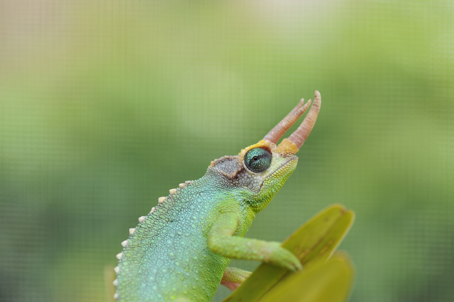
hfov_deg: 19.5
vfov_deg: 13.0
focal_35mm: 105
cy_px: 151
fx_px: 1323
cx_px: 227
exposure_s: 1/160
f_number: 6.3
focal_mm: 105
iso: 200
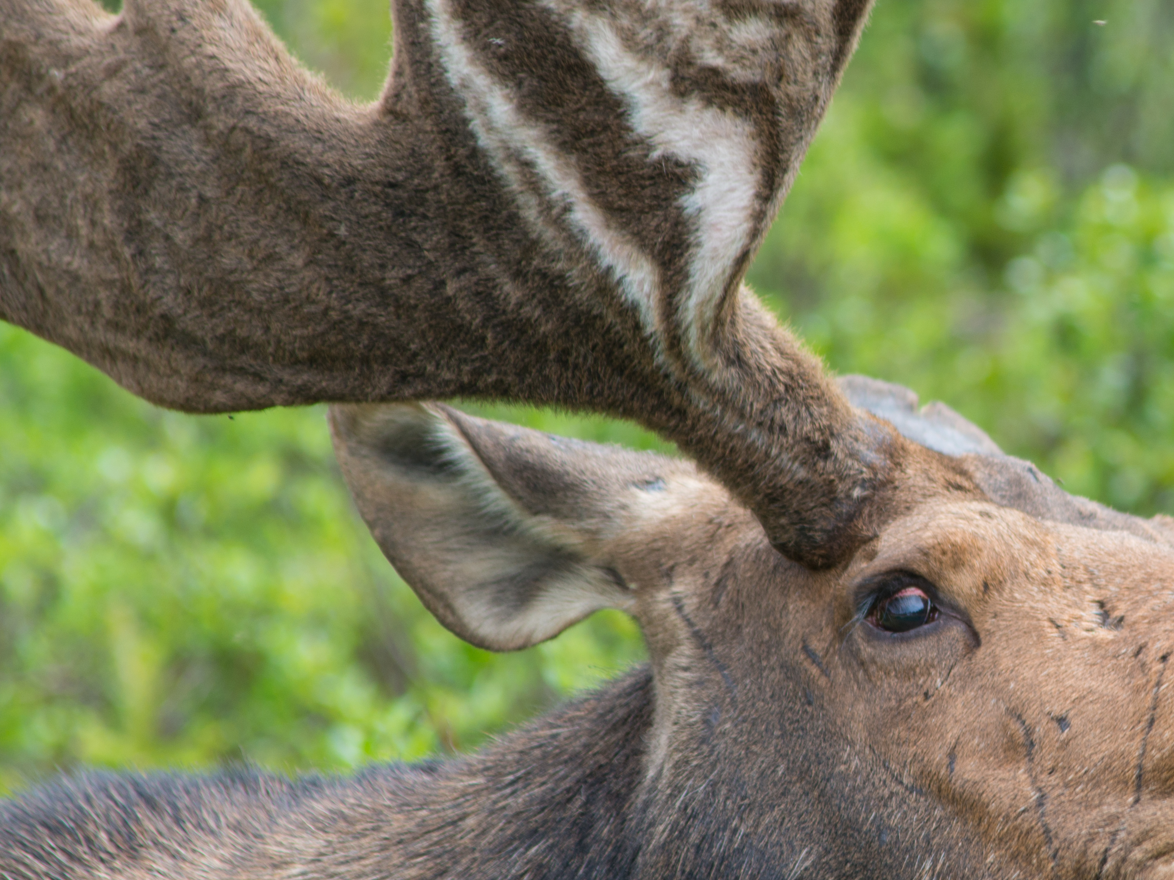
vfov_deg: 3.3
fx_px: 15126
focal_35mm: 446
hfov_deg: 4.4
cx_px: 1036
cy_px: 503
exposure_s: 1/200
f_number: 5
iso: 180
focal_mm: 185
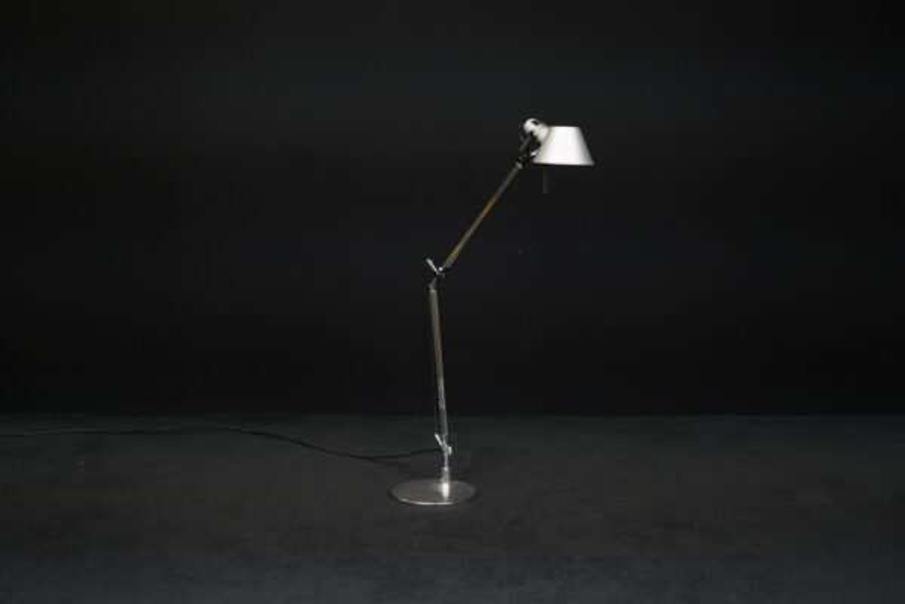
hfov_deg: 38.9
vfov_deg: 26.5
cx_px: 452
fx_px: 1282
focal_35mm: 51
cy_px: 302
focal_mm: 51
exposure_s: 1/200
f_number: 7.1
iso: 5000
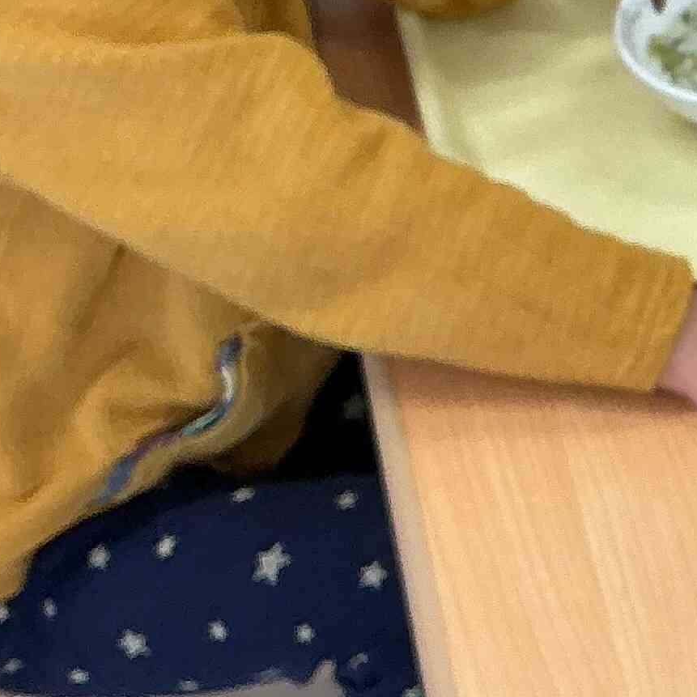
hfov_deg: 13.0
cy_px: 17
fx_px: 2734
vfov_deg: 14.3
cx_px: 1309
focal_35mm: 120
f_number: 1.8
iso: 64
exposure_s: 1/120
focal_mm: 3
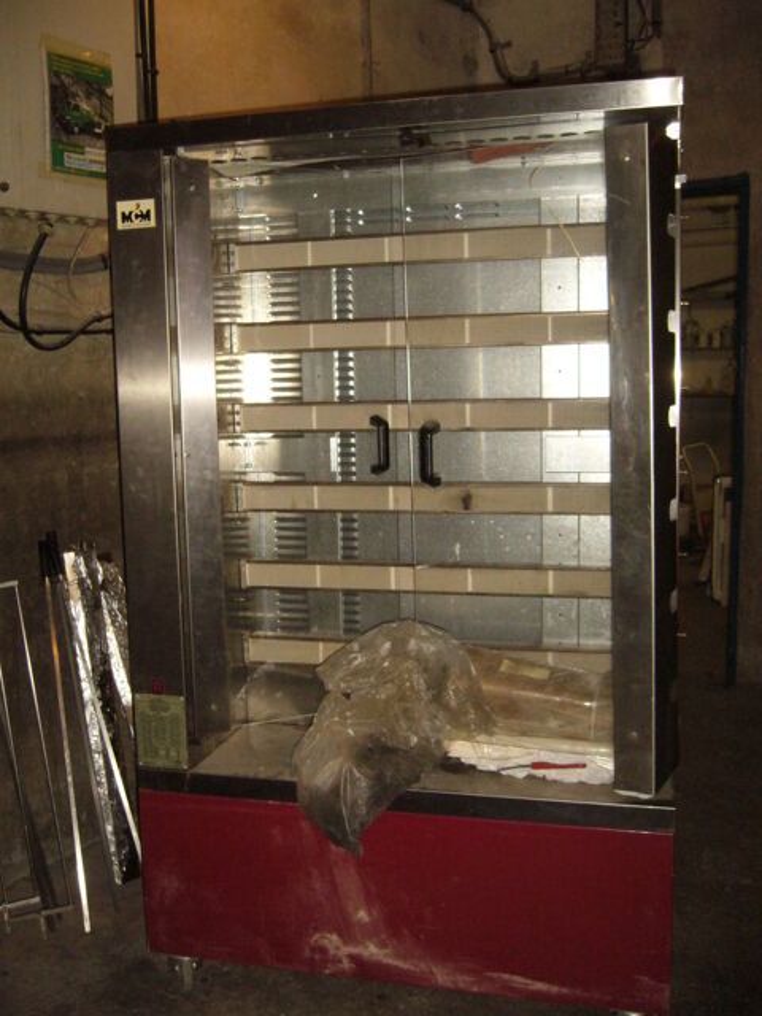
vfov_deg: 52.6
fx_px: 1027
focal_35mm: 35
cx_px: 381
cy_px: 508
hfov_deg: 40.7
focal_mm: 5.8
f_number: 2.8
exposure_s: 1/30
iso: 200
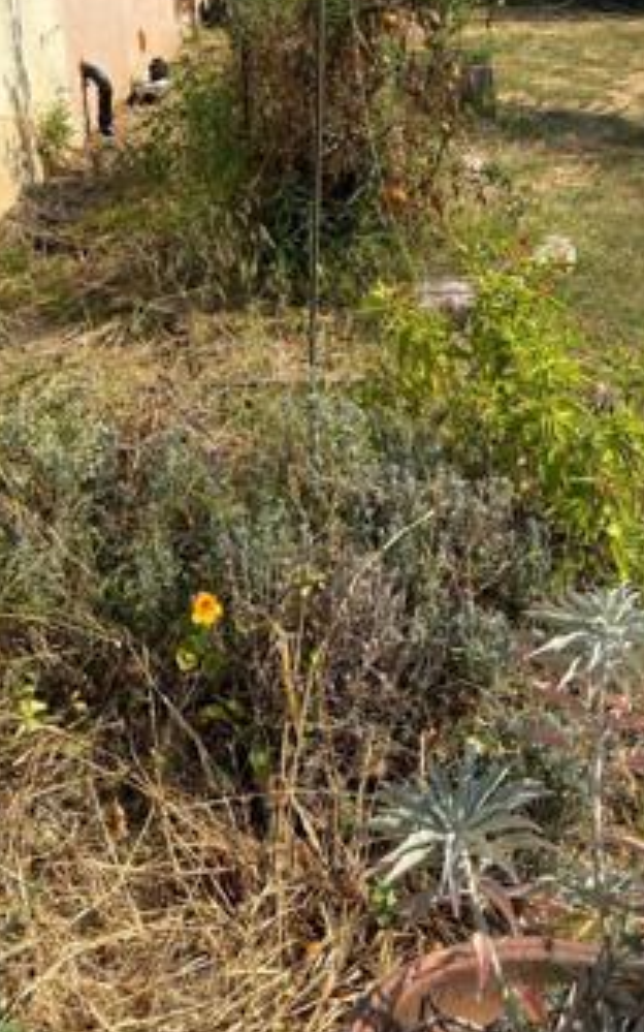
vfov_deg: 36.4
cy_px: 149
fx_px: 1489
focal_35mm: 53
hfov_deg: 24.0
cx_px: 529
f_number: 1.6
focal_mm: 5.96
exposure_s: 1/2933
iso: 50
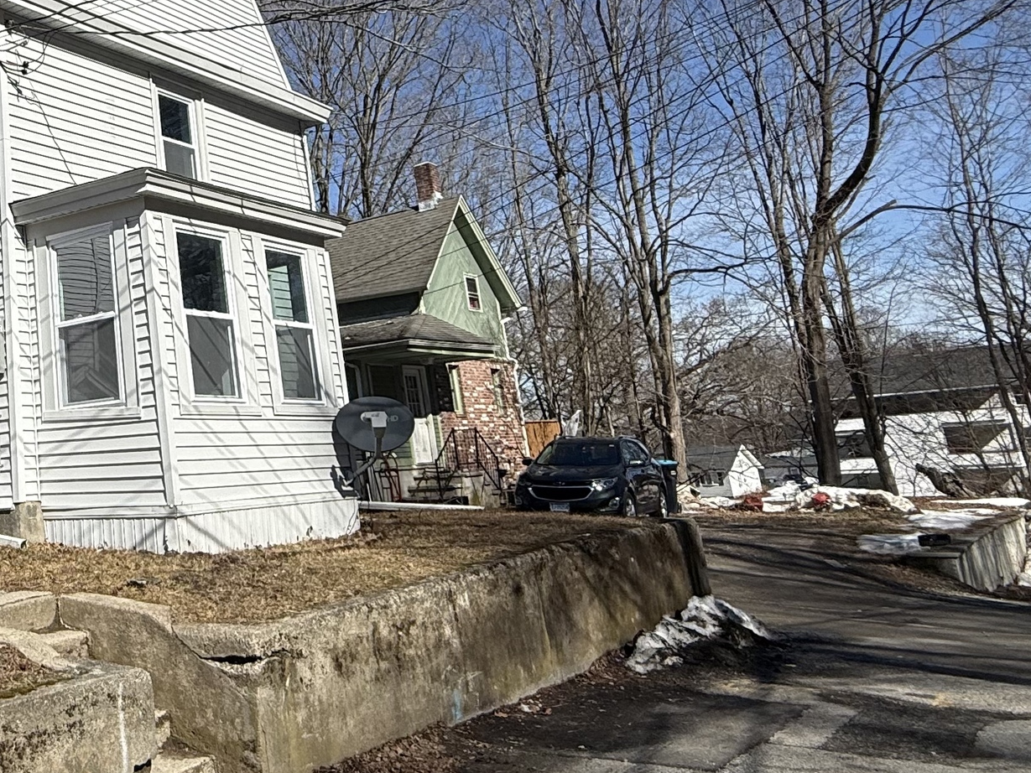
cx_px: 55
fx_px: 1043
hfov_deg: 46.1
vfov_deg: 39.9
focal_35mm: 35
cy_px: 224
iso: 50
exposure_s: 1/4149
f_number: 2.2
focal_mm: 2.22
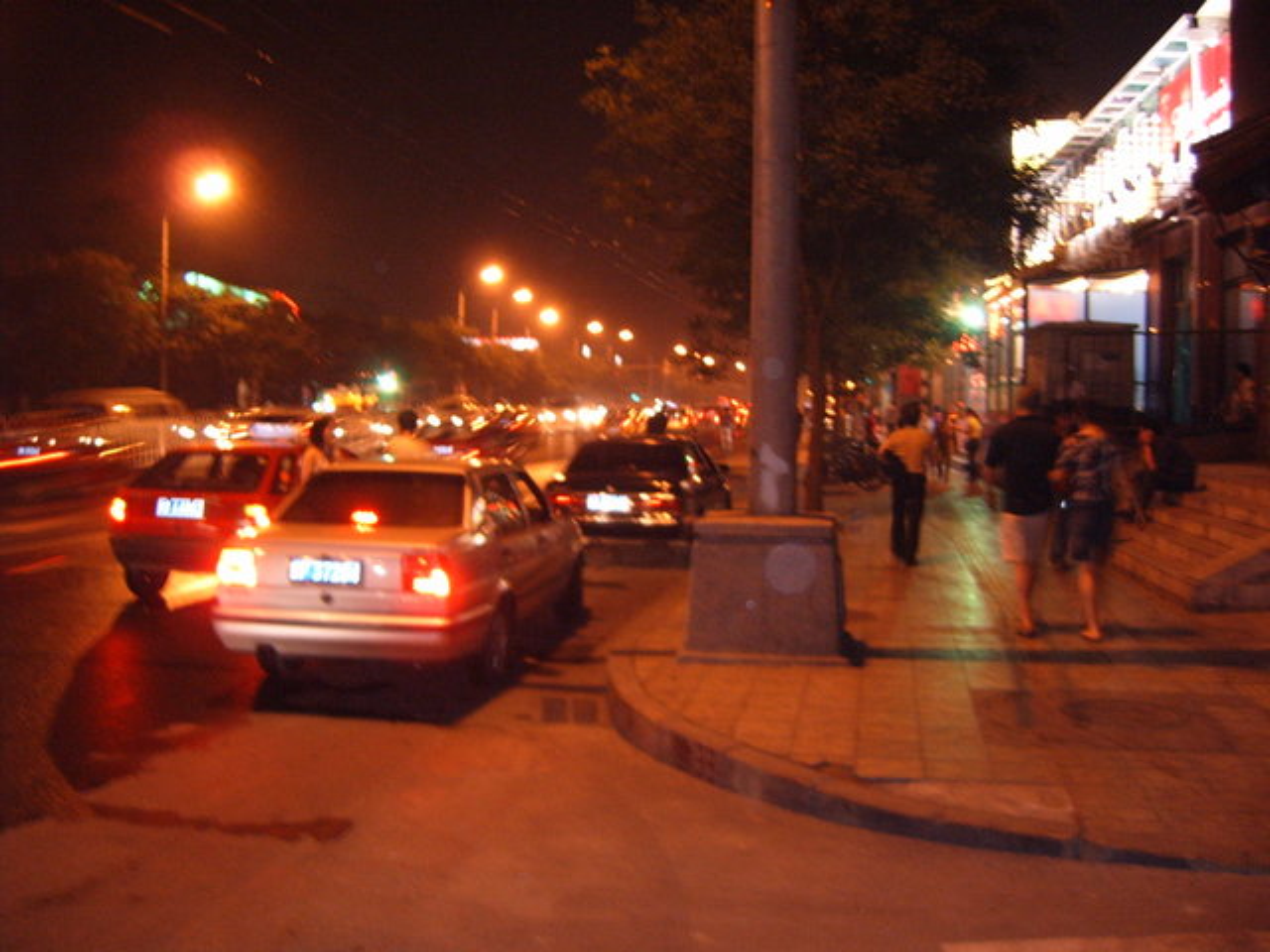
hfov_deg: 50.1
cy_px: 476
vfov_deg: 38.7
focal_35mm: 37
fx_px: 1357
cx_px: 635
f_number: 2.9
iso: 141
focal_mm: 6.2
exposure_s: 1/4
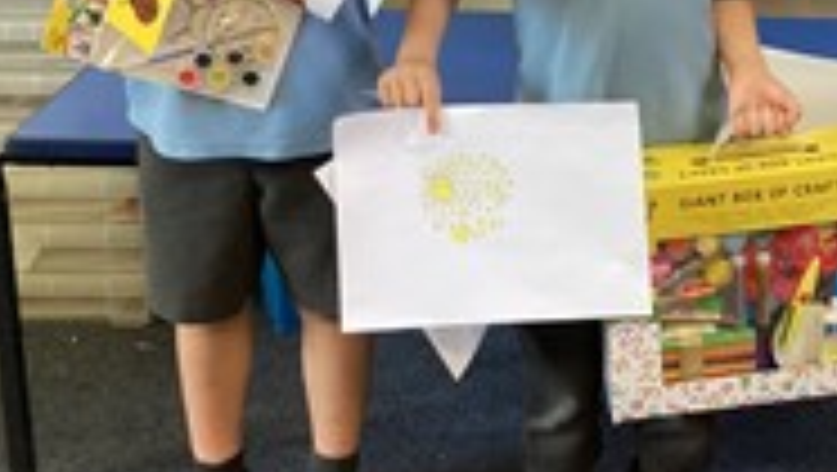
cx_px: 657
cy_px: -16
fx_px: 1533
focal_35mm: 69
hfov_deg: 29.9
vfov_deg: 17.1
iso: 200
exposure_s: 1/50
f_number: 2.4
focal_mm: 3.3
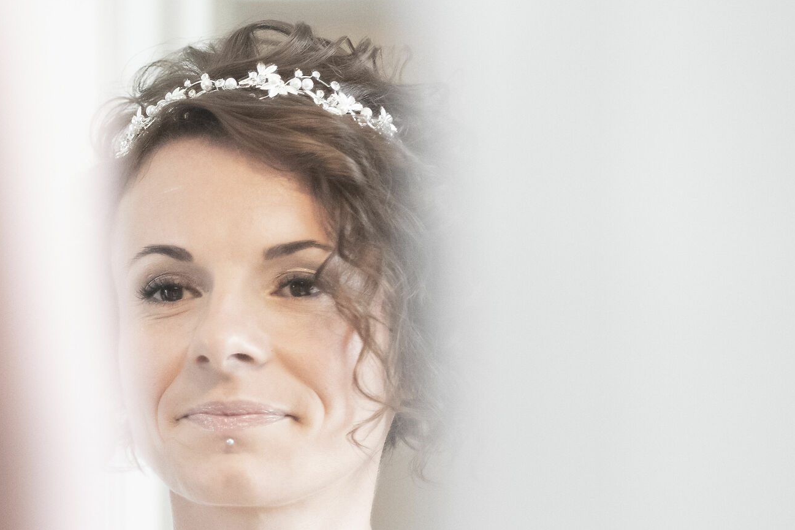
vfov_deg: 4.0
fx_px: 7662
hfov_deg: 5.9
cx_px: 75
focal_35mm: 347
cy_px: 261
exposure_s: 1/320
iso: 5000
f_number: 2.8
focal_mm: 125
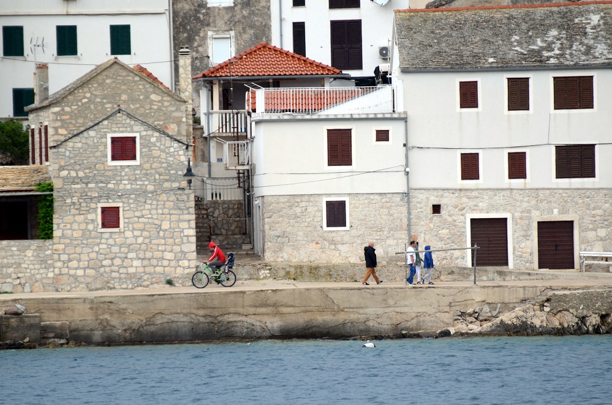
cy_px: 202
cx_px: 306
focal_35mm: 450
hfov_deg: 4.6
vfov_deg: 3.0
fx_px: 7632
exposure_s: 1/320
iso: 100
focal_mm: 300
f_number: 5.6
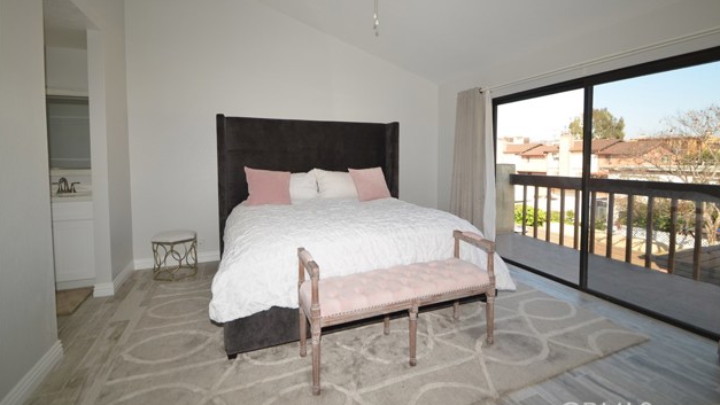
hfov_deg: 99.4
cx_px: 363
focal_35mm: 16
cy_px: 186
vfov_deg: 67.0
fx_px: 306
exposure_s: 1/125
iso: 100
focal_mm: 10
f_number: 5.6
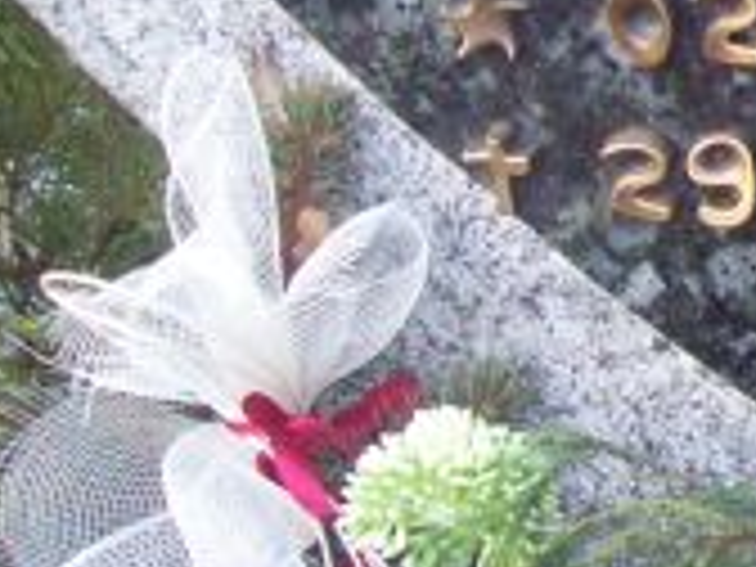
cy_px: -112
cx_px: 1260
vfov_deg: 10.6
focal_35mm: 137
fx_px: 2992
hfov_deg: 13.3
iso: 200
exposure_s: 1/64
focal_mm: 6
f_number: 2.7
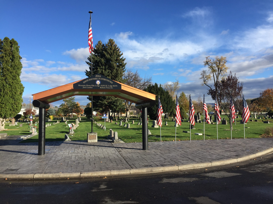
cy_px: 102
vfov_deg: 48.2
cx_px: 136
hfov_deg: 61.7
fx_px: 229
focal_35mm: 29
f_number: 2.2
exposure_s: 1/1412
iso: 32
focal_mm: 4.15
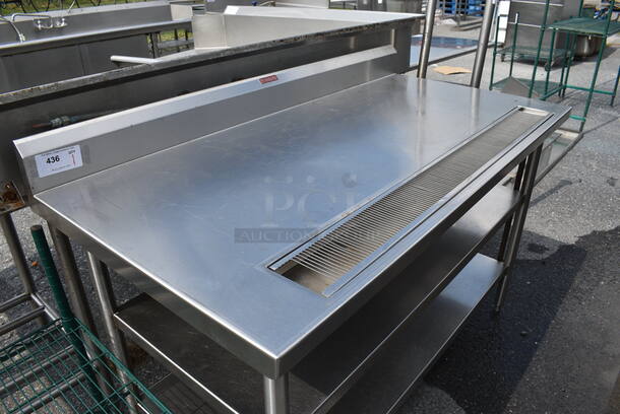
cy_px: 207
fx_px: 465
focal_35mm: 27
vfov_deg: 48.0
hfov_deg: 67.3
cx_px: 310
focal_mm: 18
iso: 200
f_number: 8
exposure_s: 1/640
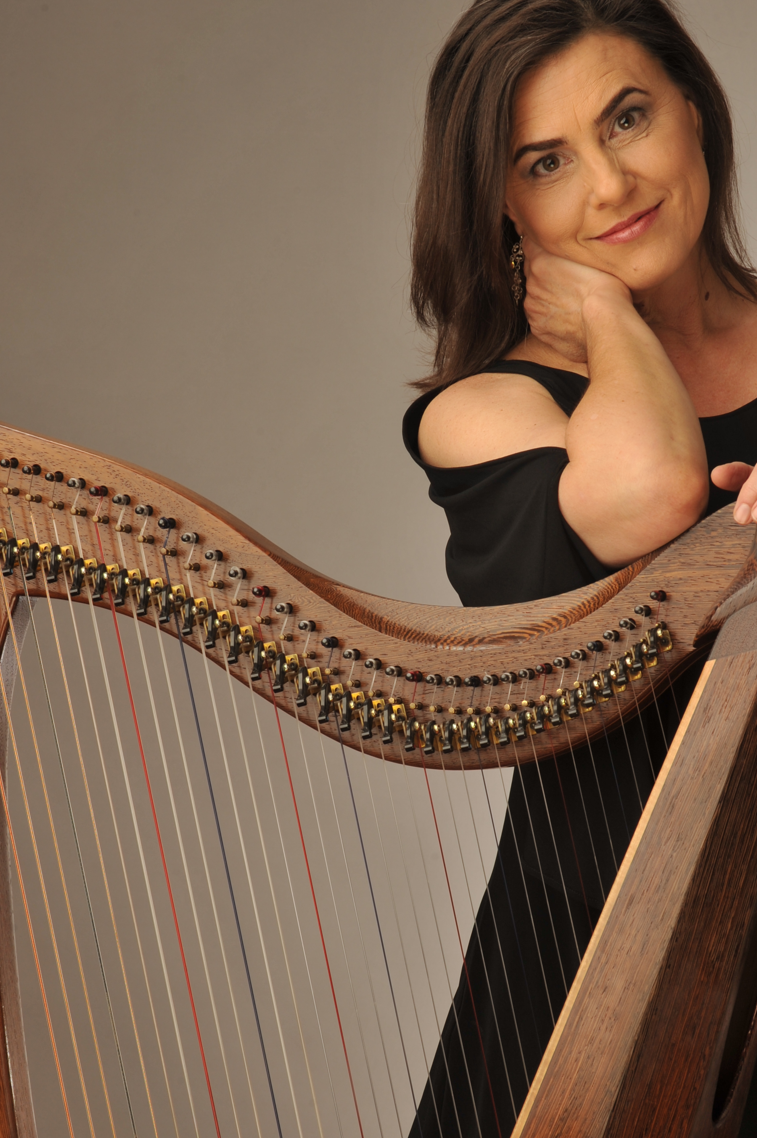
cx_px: 399
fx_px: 4989
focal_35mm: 158
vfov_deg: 13.0
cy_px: 695
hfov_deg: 8.7
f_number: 13
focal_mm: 105
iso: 200
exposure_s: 1/160
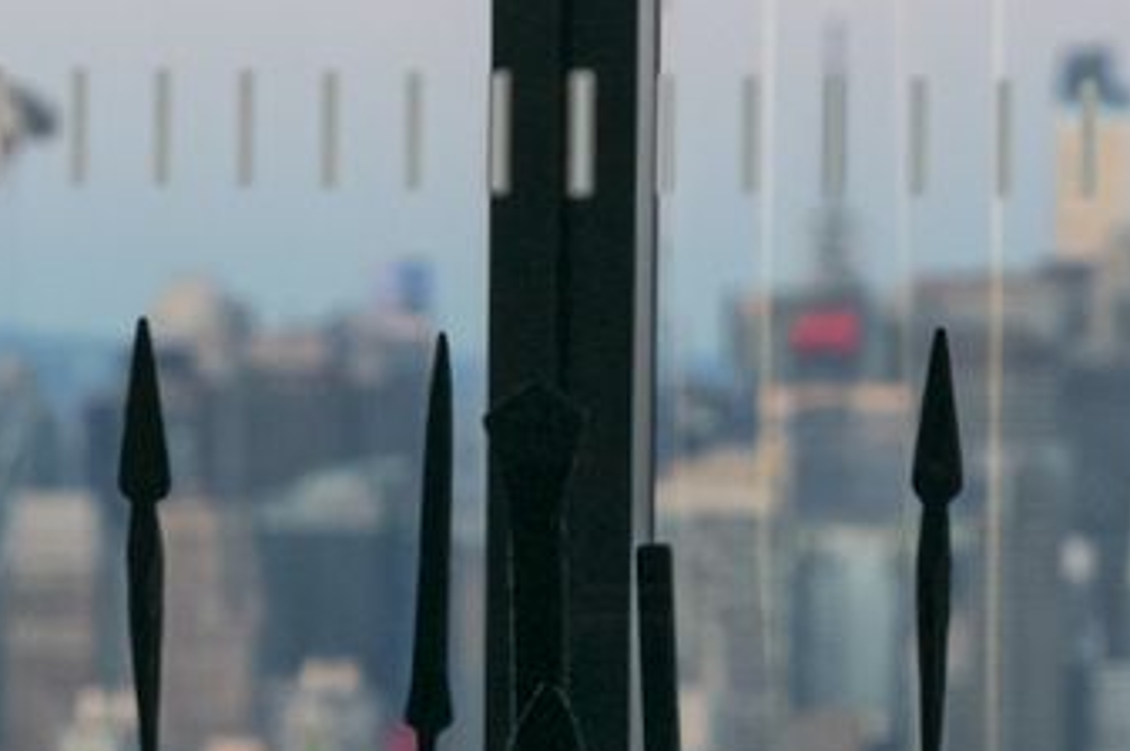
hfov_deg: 3.6
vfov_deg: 2.4
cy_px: 1013
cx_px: -70
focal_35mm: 576
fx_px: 18062
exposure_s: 1/160
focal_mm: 101
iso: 1250
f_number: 5.6
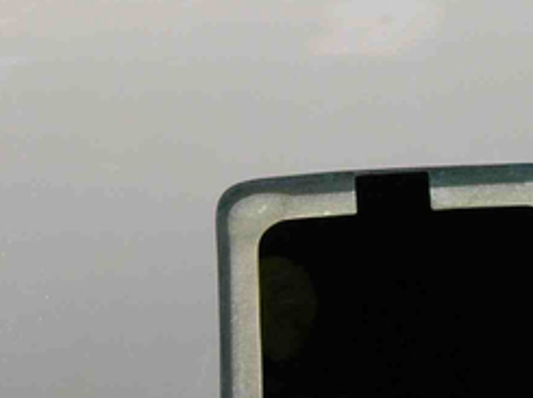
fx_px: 3459
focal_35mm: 225
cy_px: 275
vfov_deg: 6.6
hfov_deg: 8.7
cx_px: 596
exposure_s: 1/206
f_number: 4.8
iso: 50
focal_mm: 14.2
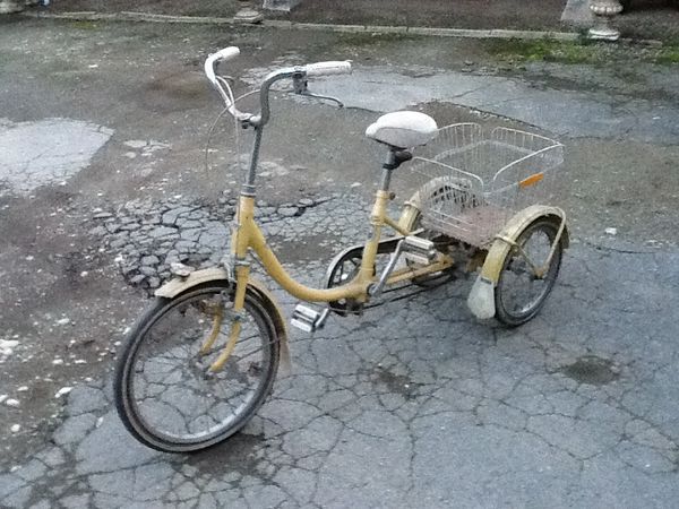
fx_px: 863
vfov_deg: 32.9
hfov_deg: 42.9
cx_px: 340
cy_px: 254
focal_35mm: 44
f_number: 2.4
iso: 320
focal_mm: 2.03
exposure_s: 1/30
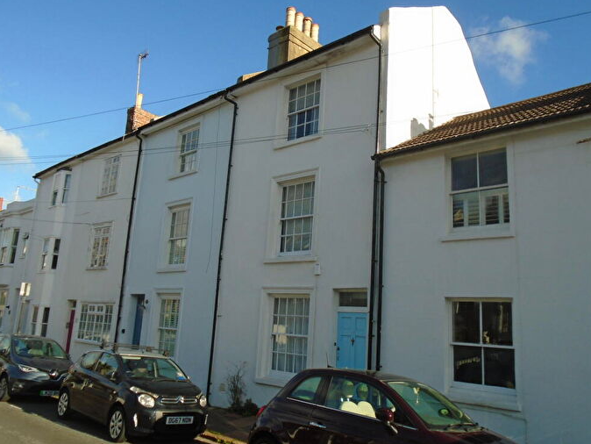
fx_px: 461
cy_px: 226
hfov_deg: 65.3
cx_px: 303
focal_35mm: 27
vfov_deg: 51.4
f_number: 3.2
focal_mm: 4.6
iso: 100
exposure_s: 1/800
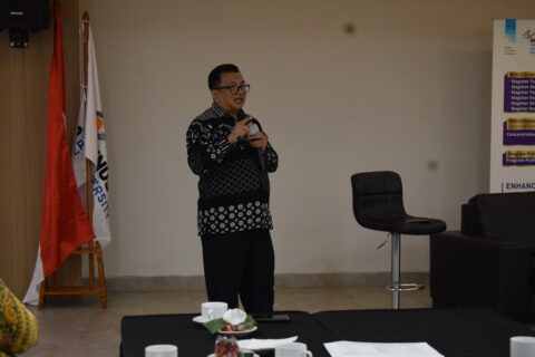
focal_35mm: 82
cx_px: 268
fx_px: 1226
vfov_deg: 16.6
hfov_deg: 24.6
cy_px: 178
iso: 2200
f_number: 5.6
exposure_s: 1/60
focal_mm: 55
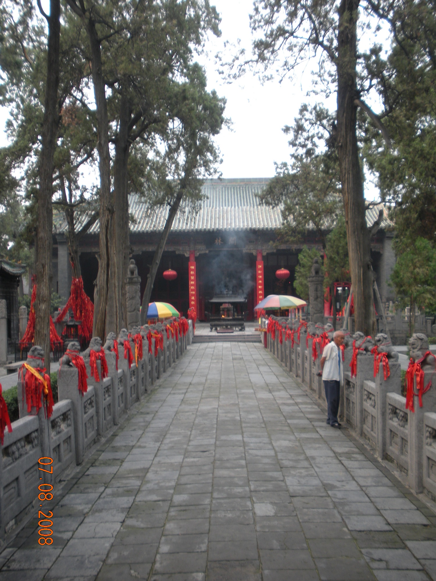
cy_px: 290
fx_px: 605
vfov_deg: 51.4
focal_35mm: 36
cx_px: 218
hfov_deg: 39.7
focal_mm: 6.3
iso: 64
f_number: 3.5
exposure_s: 1/94.4
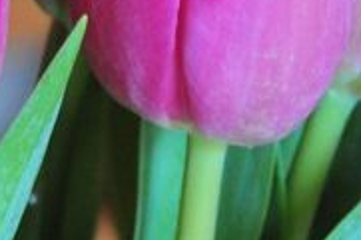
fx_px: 5534
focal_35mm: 553
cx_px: 150
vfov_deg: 2.5
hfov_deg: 3.7
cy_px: -86
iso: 1600
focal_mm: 65
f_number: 5
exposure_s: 1/100
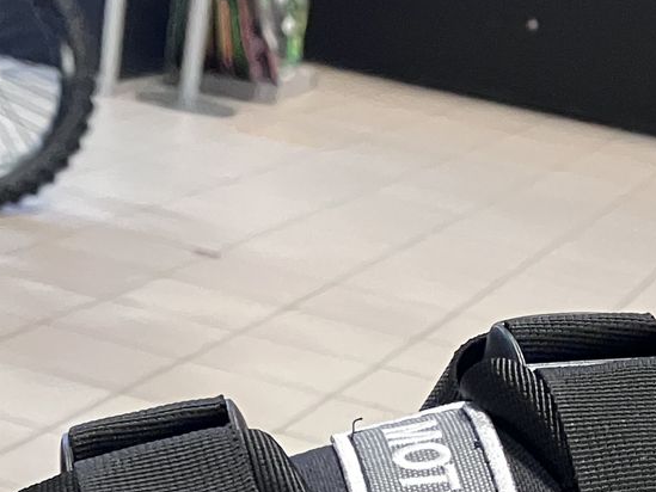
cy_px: 829
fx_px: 1933
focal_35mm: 102
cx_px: 449
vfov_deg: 13.3
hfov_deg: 19.2
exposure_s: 1/50
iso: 320
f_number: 1.8
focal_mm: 3.99
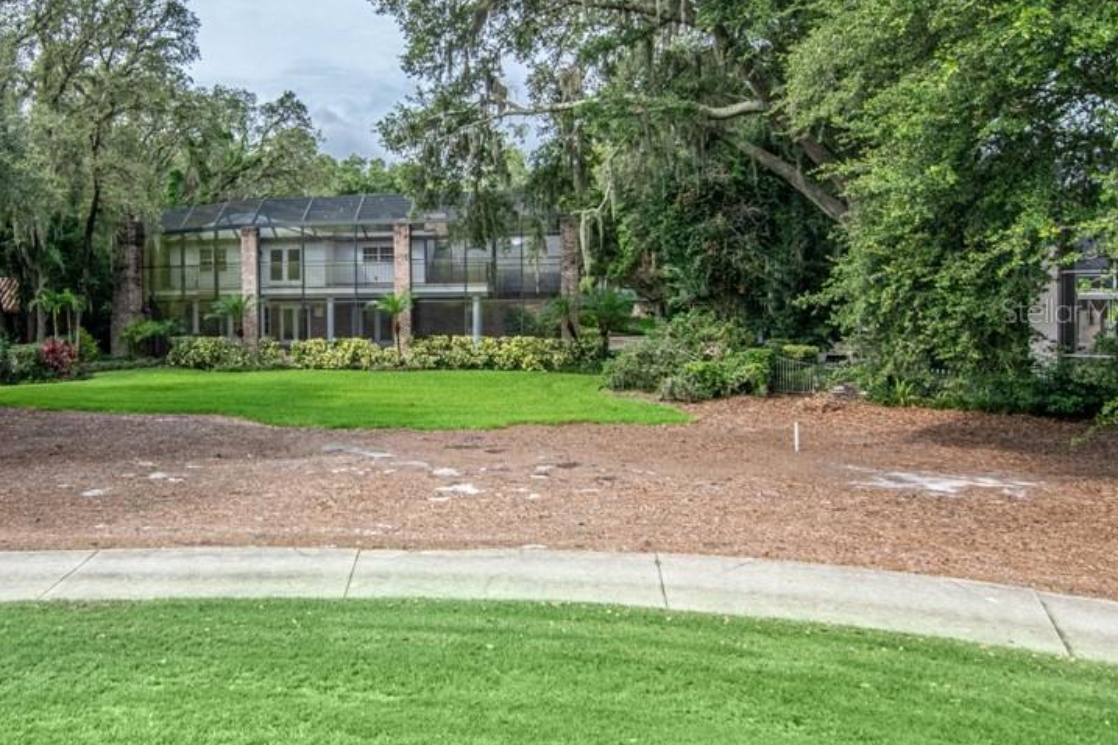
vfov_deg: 43.5
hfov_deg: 60.1
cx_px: 349
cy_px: 311
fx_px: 932
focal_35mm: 30
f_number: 6.3
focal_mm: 14
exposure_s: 1/3200
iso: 800
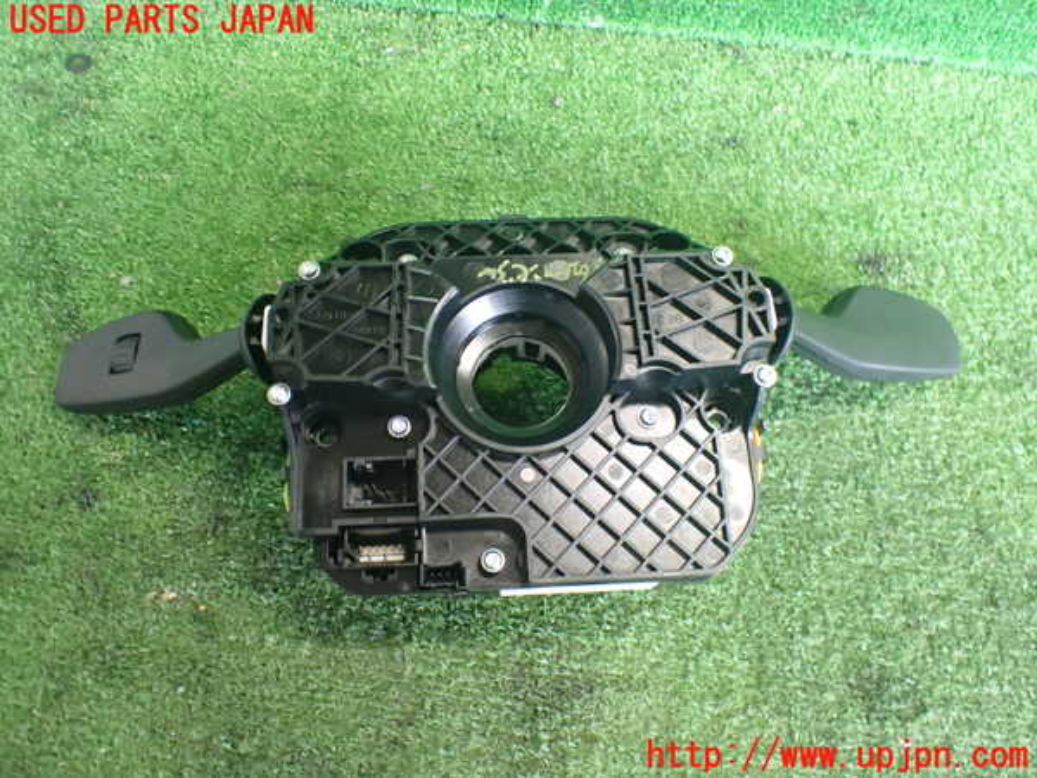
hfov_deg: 60.0
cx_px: 518
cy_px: 389
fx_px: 899
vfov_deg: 46.8
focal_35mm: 30
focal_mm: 5.4
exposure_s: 1/60
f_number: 2.3
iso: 800
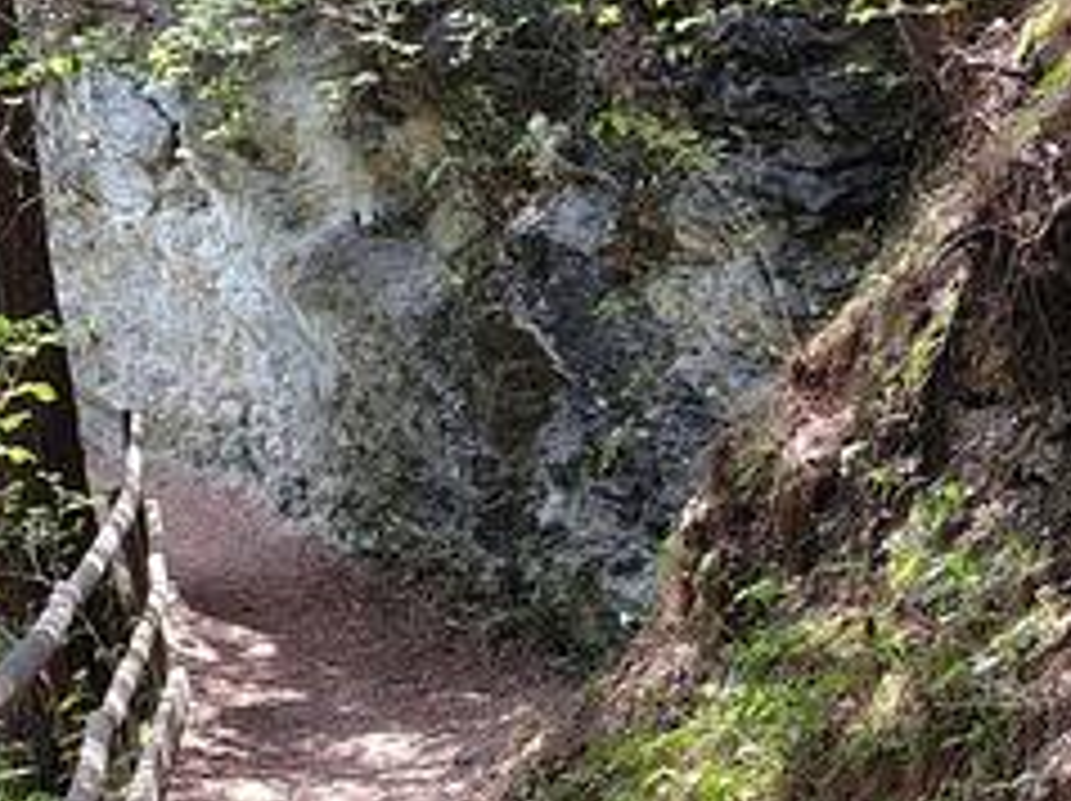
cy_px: 542
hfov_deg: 18.9
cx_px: 598
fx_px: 3214
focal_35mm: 104
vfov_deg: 14.2
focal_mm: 5.56
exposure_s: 1/100
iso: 165
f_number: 1.8
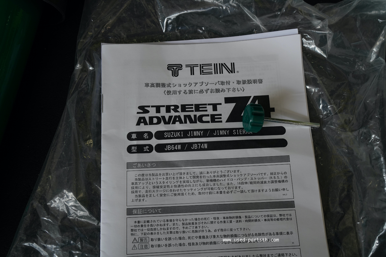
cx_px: 193
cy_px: 128
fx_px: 375
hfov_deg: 54.4
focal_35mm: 35
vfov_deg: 37.9
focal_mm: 35
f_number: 8
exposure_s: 1/40
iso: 640
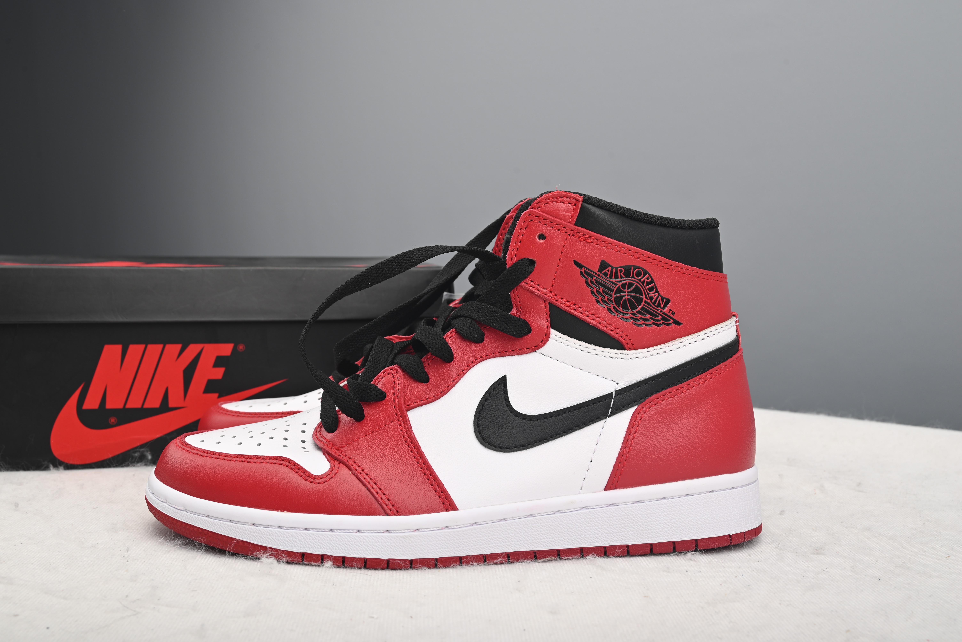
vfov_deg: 34.2
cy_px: 321
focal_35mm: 39
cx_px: 481
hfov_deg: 49.5
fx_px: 1043
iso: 100
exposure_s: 1/200
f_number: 11
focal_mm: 39
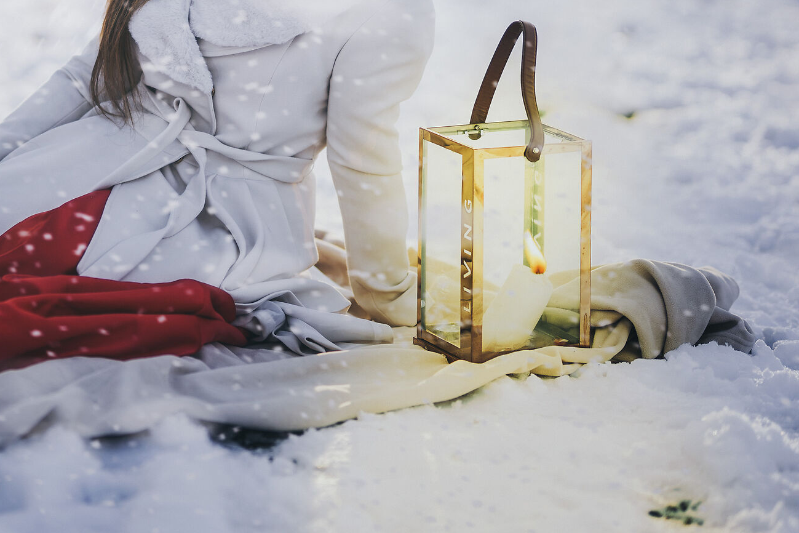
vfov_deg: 8.7
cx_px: 110
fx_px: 3484
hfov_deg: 13.0
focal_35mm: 157
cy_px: 47
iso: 100
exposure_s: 1/1250
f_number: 1.6
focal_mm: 85
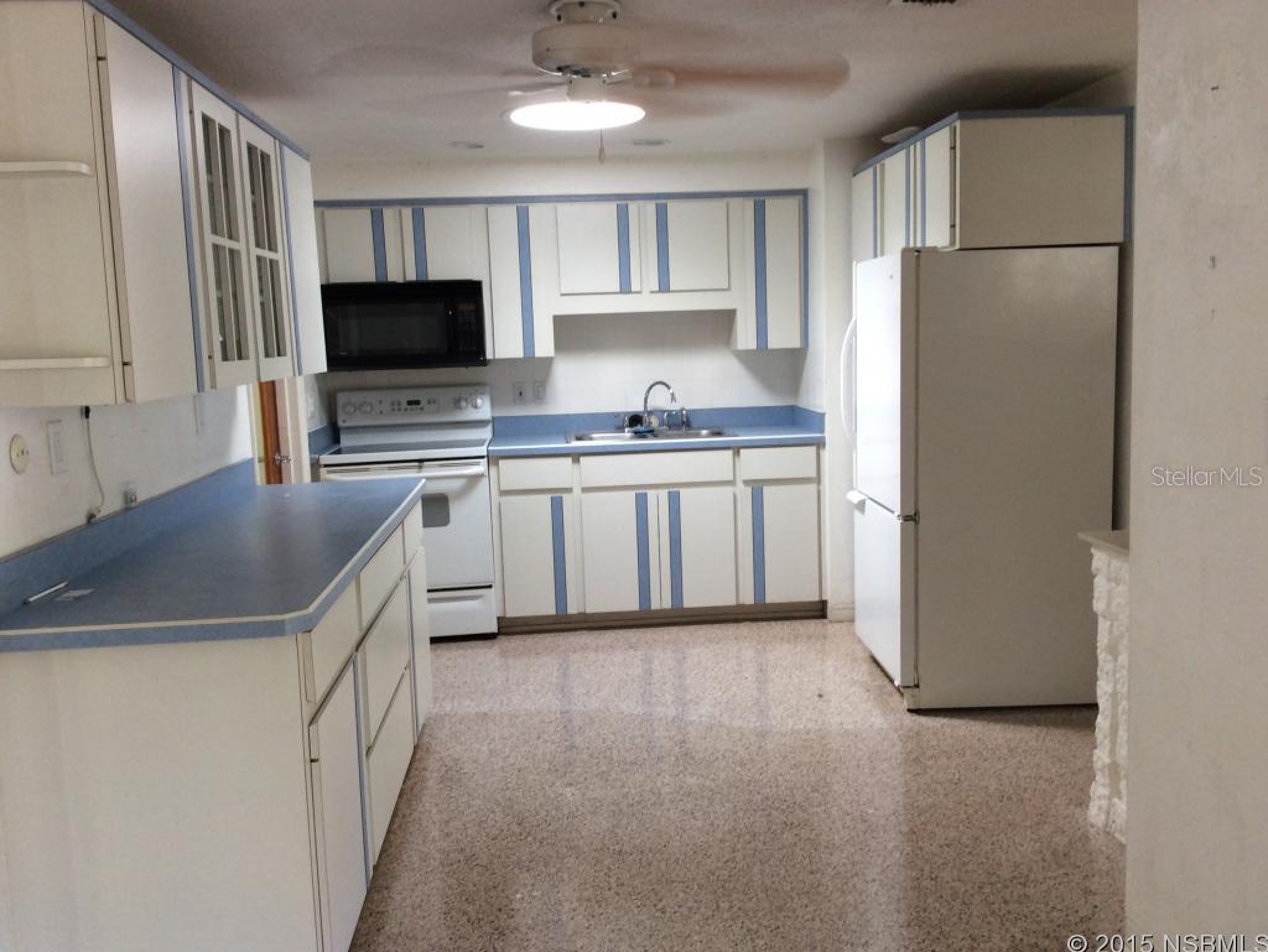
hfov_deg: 56.8
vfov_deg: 44.2
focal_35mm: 32
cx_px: 634
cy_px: 476
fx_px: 1173
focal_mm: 3.3
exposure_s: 1/24
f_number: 2.4
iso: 50
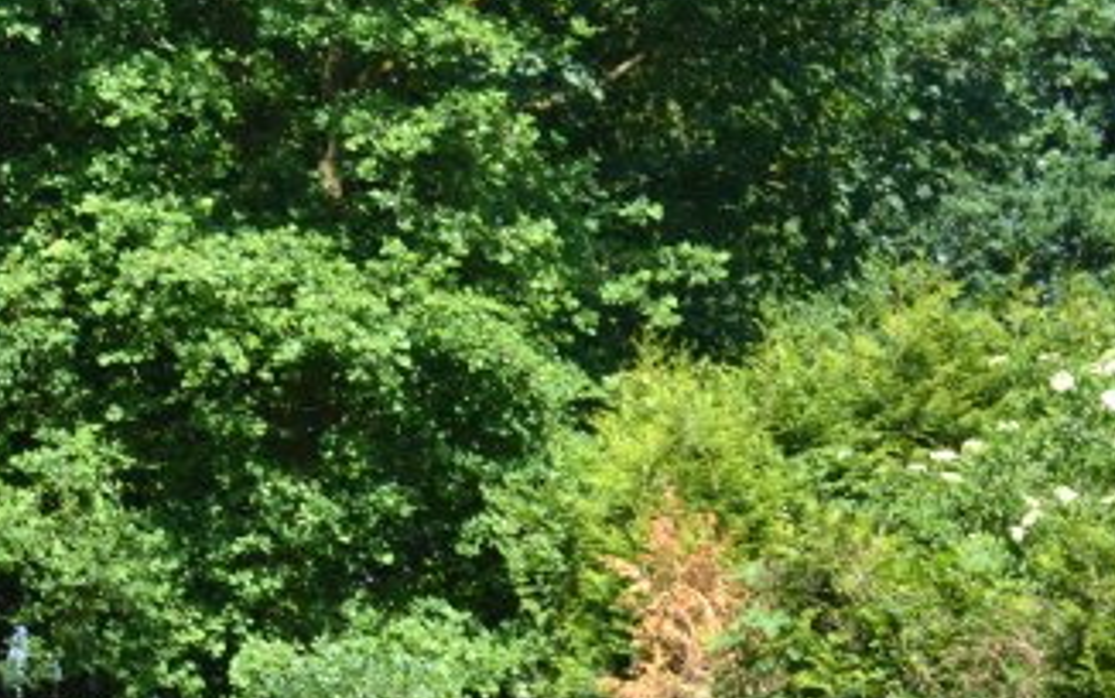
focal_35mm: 178
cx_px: -581
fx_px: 5411
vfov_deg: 7.3
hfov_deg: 11.3
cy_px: 710
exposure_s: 1/125
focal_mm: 38
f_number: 5.6
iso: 100
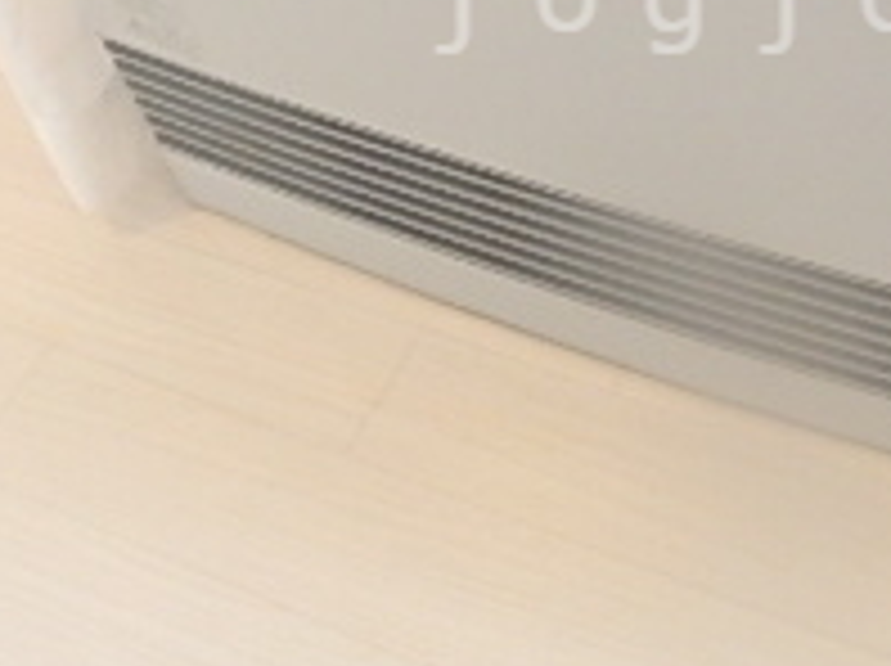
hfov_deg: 27.9
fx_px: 1748
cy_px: 0
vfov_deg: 20.9
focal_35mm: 68
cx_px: 742
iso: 500
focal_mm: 3.7
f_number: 3.5
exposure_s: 1/30
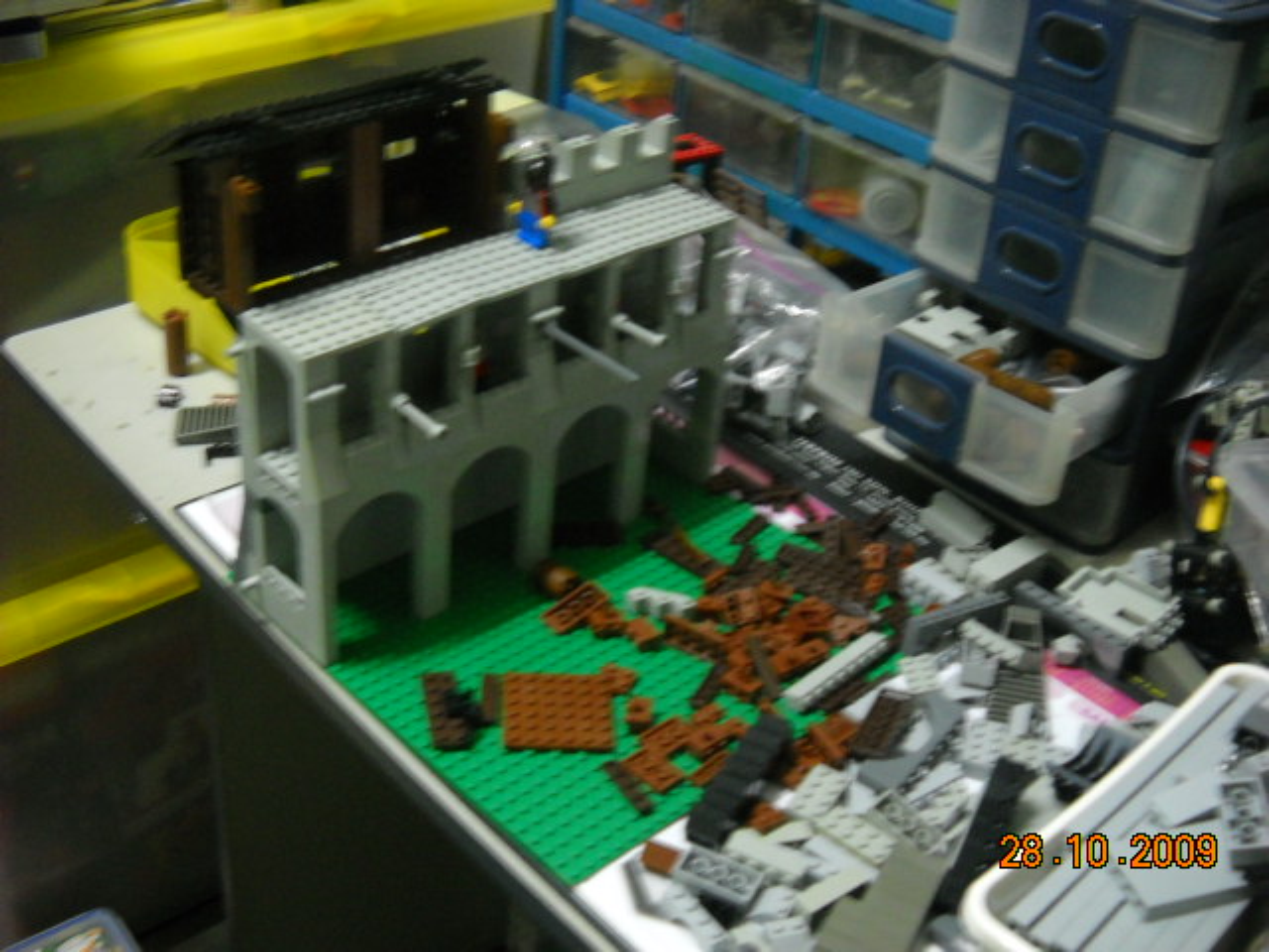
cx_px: 634
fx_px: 1503
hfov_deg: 45.8
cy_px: 476
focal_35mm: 41
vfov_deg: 35.1
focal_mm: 6.72
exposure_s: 1/4
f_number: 3.1
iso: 400
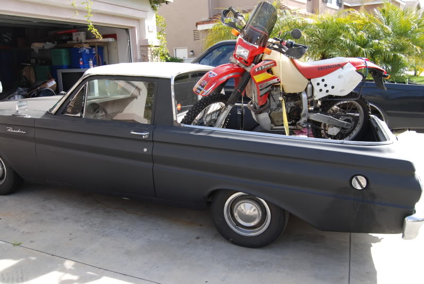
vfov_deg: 43.7
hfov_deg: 61.9
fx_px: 354
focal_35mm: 30
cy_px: 142
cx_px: 212
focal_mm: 20
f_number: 5.6
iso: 110
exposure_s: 1/125
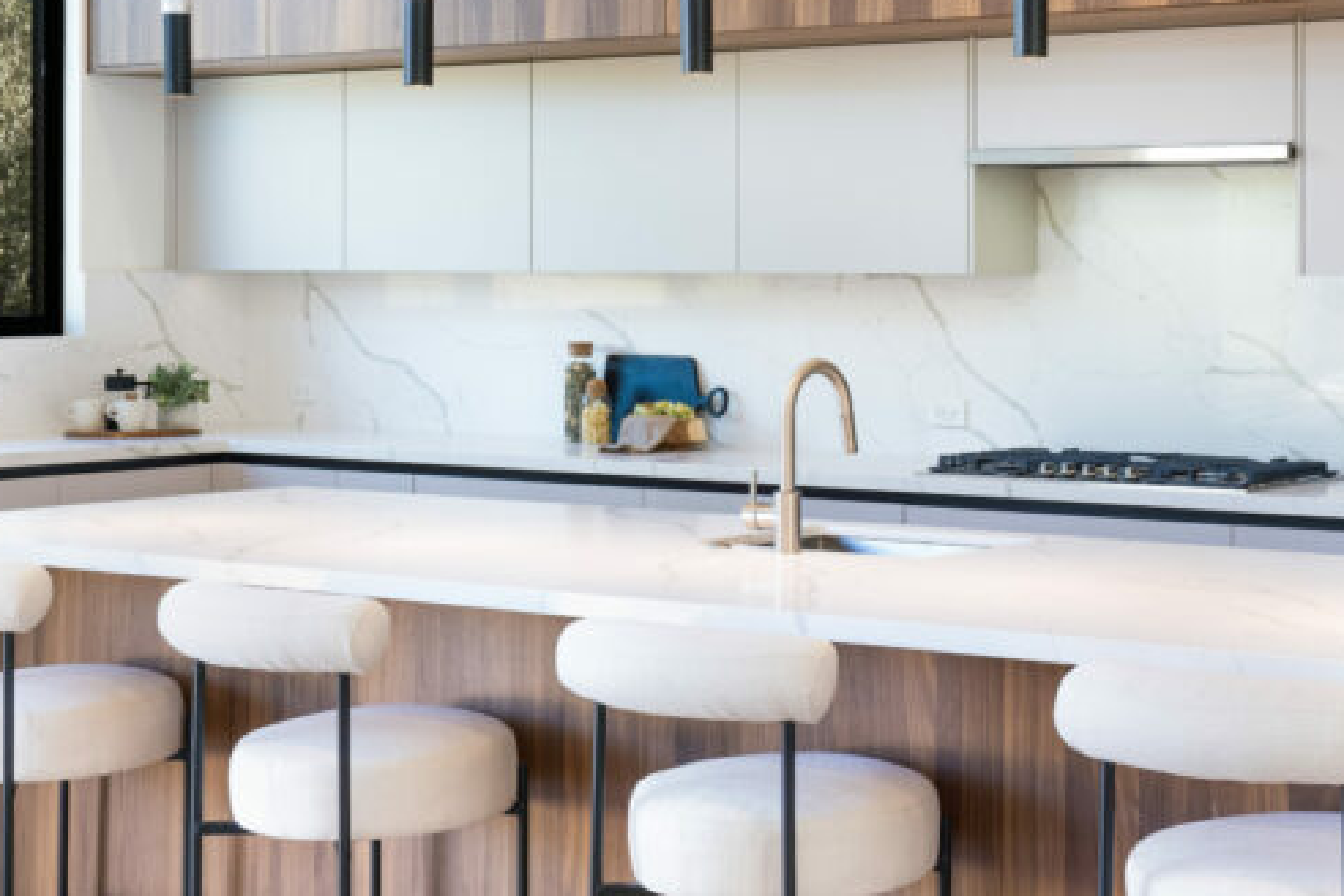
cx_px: 921
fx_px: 2874
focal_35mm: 77
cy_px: 236
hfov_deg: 26.1
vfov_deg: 17.6
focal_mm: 37
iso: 100
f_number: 13
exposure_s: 1/5
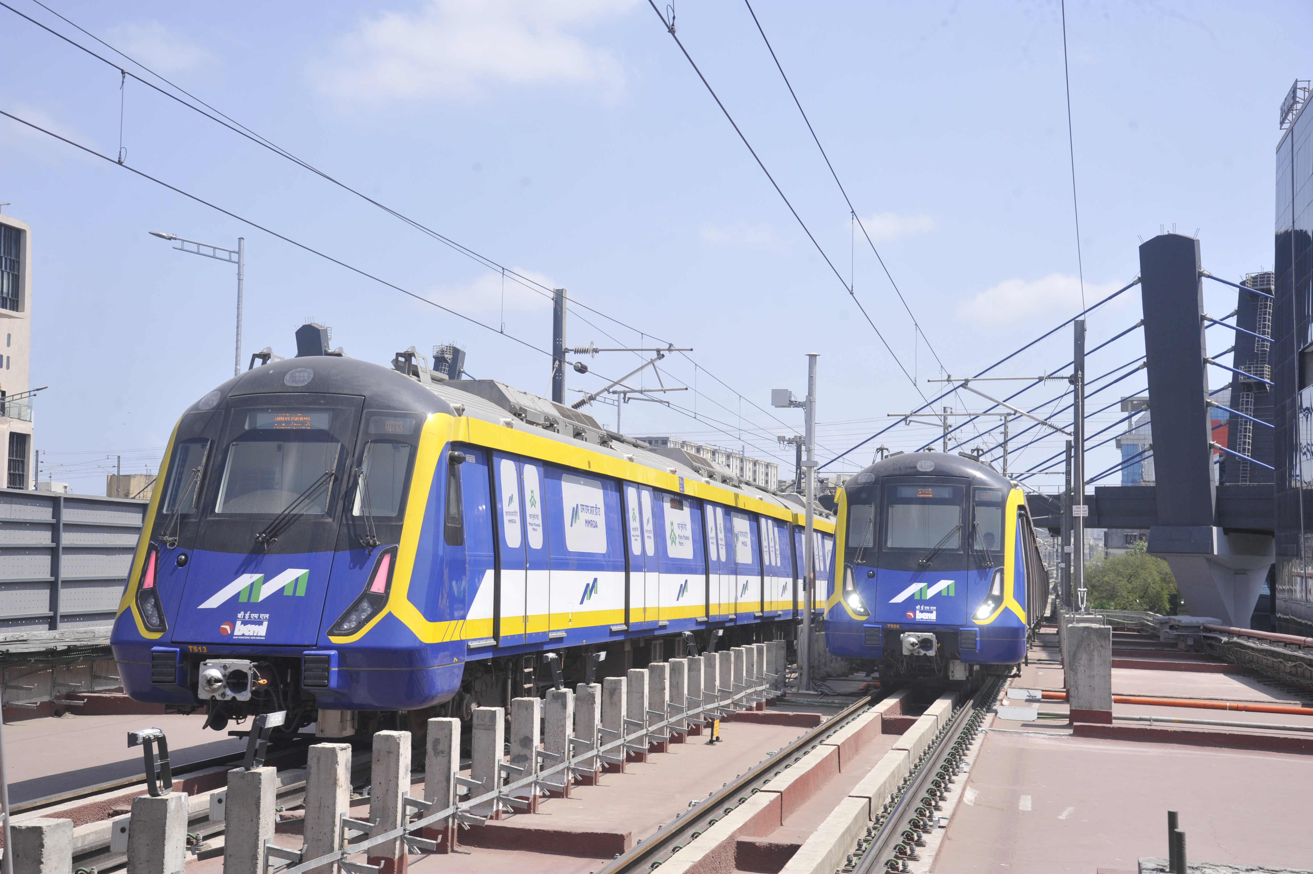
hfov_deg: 42.8
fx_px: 1677
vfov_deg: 29.2
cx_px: 656
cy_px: 437
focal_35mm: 46
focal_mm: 46
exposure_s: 1/1600
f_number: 10
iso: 1000
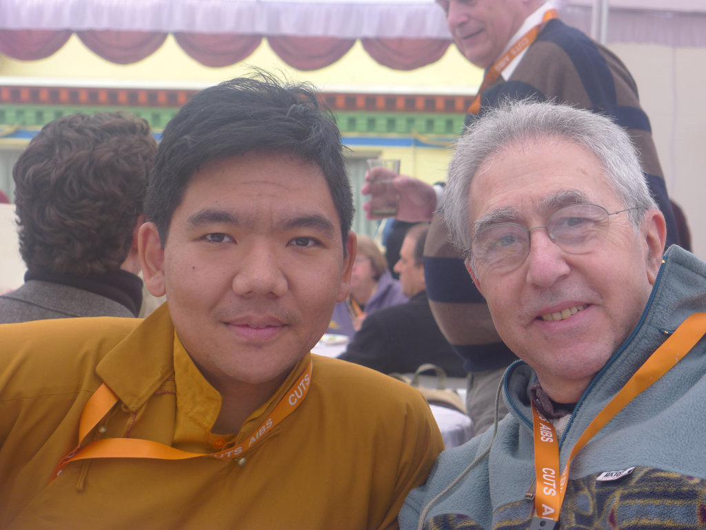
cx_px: 353
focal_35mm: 90
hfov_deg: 21.8
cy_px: 265
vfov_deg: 16.4
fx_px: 1836
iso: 80
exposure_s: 1/160
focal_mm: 19.2
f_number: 3.3
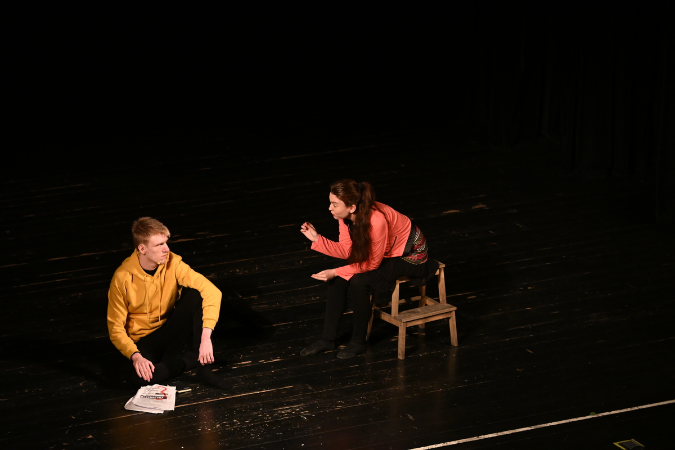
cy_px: 225
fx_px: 2250
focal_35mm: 120
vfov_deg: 11.4
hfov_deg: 17.1
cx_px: 338
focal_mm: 120
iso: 4000
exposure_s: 1/250
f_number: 2.8
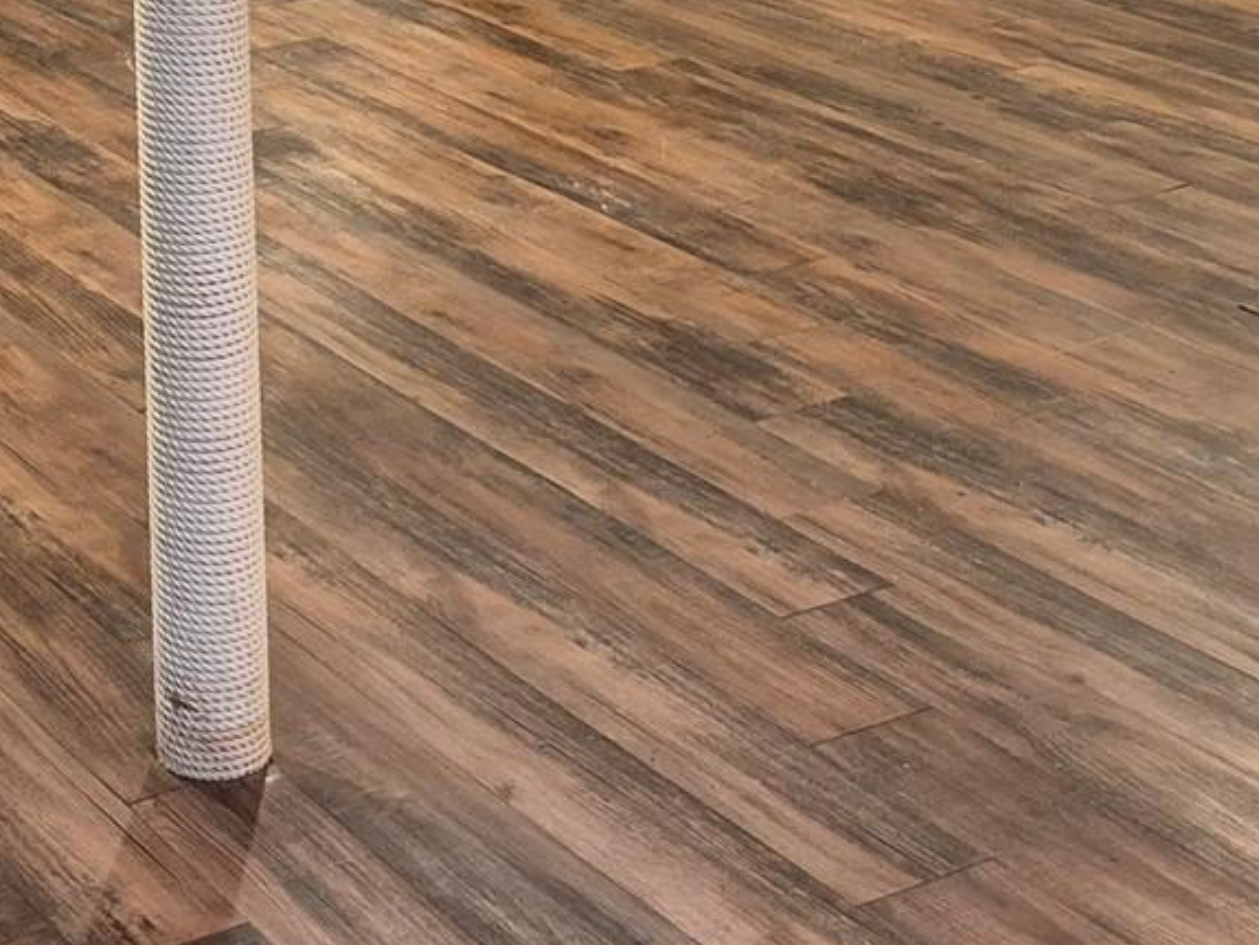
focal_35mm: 82
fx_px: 2984
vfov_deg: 16.3
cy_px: -506
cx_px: -68
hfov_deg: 22.7
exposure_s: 1/60
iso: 800
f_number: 1.8
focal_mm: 5.4
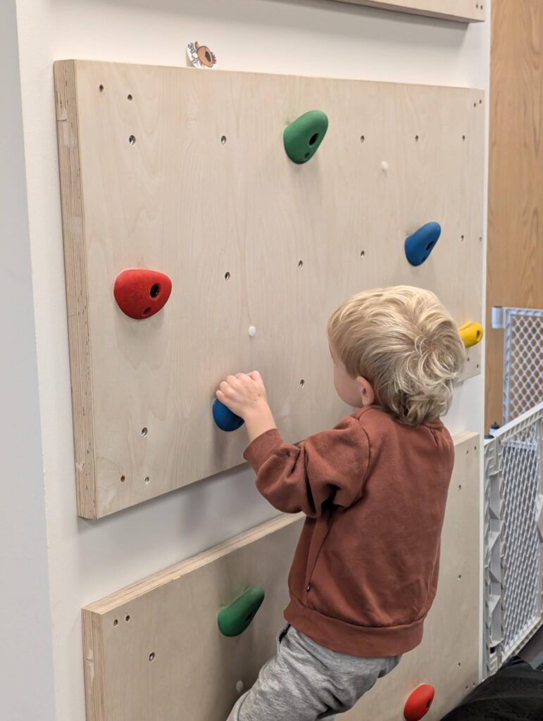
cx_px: 272
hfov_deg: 29.7
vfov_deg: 38.9
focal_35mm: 49
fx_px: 1022
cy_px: 360
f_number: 1.68
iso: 819
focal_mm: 6.9
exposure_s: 1/277
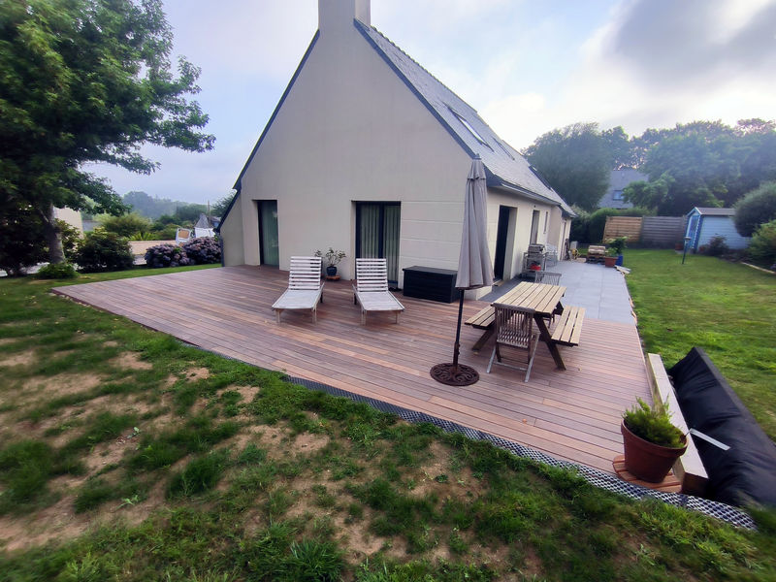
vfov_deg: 78.1
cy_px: 291
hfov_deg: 94.5
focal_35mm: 16
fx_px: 359
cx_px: 388
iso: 50
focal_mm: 1.6
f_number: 2.2
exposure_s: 1/612
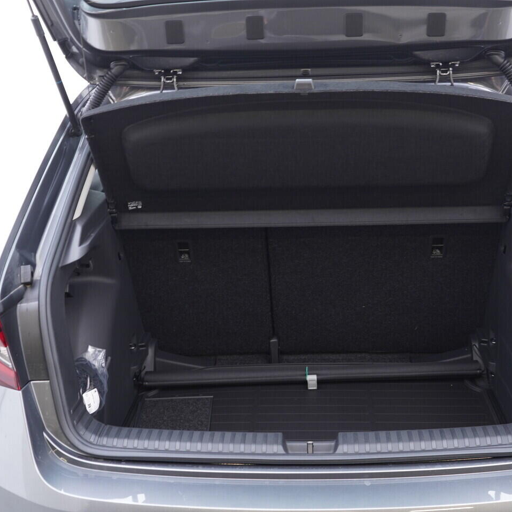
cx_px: 278
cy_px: 256
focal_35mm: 46
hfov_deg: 36.8
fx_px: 770
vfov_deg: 36.8
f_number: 2.8
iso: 320
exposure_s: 1/40
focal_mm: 24
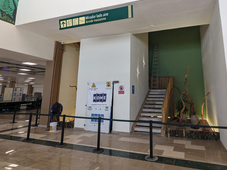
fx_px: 144
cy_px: 65
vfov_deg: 60.4
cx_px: 139
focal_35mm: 22
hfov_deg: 75.4
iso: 126
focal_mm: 2.35
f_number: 2.2
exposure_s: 1/120
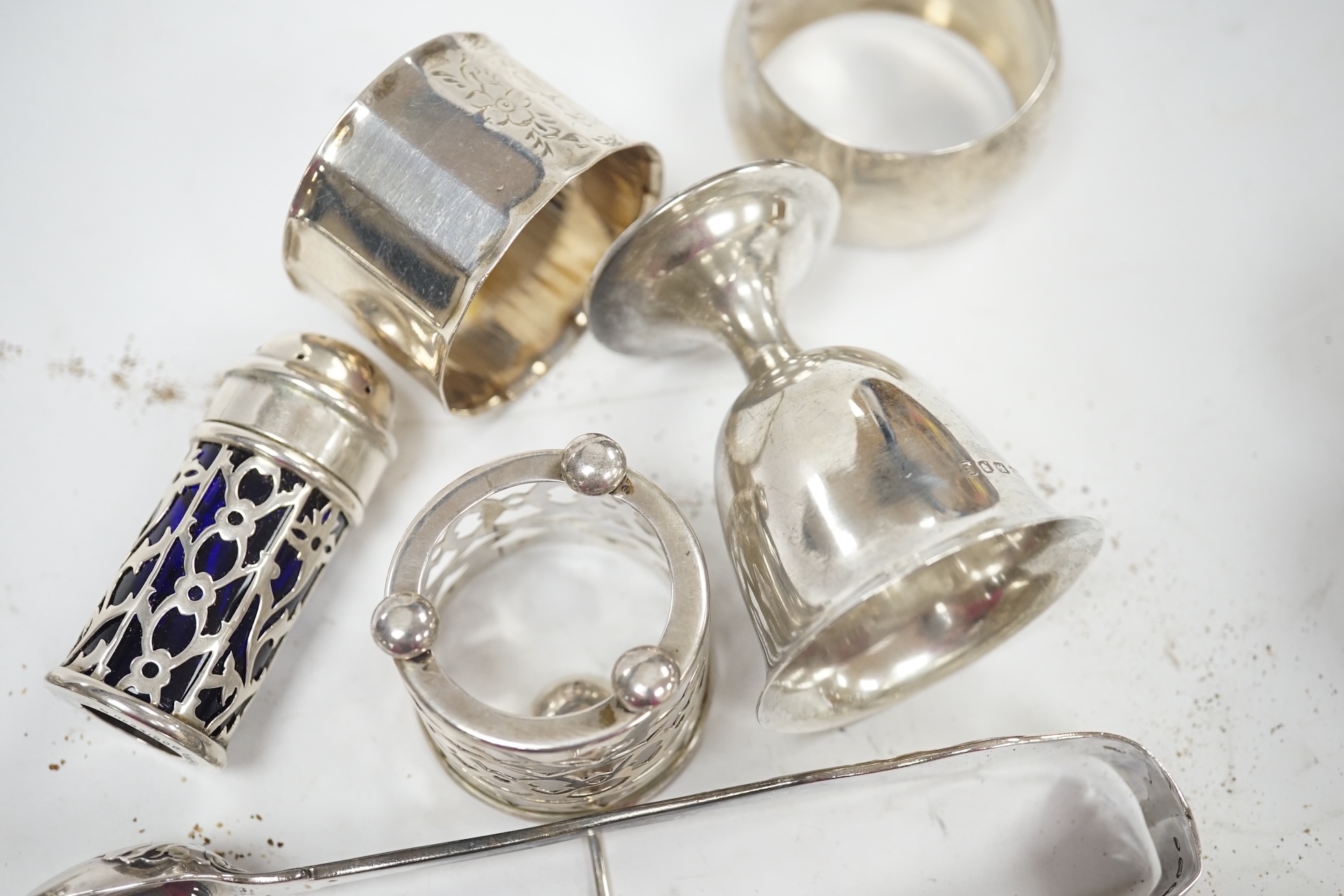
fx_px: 1680
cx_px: 672
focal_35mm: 45
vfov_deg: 29.9
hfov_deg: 43.6
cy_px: 448
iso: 1000
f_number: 6.3
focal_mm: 30
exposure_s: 1/160
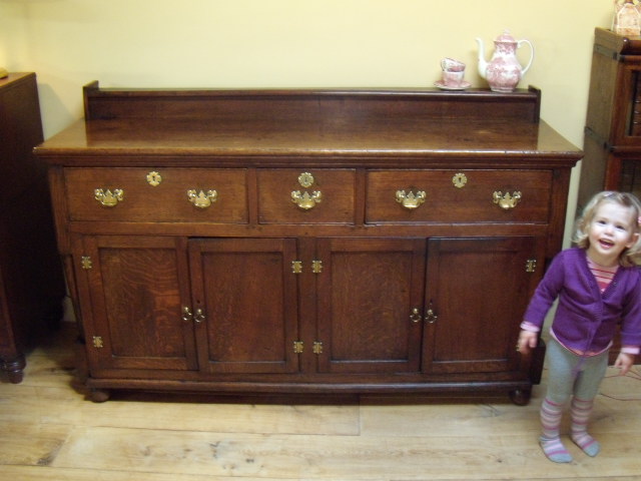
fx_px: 667
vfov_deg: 39.7
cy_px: 240
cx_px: 320
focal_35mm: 36
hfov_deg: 51.4
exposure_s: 1/15
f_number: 3.6
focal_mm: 6.4
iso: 400
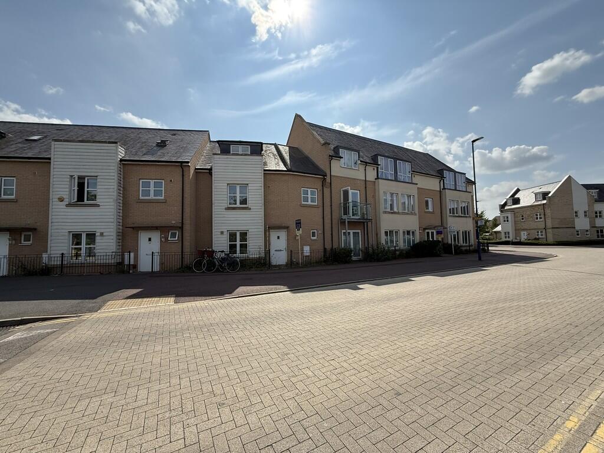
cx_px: 302
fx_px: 244
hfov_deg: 102.1
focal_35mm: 14
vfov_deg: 85.7
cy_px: 226
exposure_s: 1/2165
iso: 64
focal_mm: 2.22
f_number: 2.2
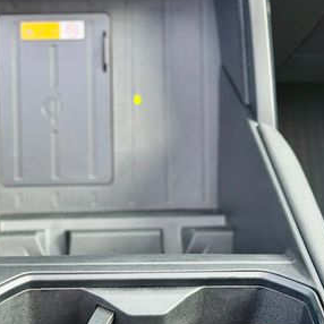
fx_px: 1006
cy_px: 156
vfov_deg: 18.3
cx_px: 23
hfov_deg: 18.0
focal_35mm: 95
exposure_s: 1/59
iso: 250
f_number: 1.78
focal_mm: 6.76
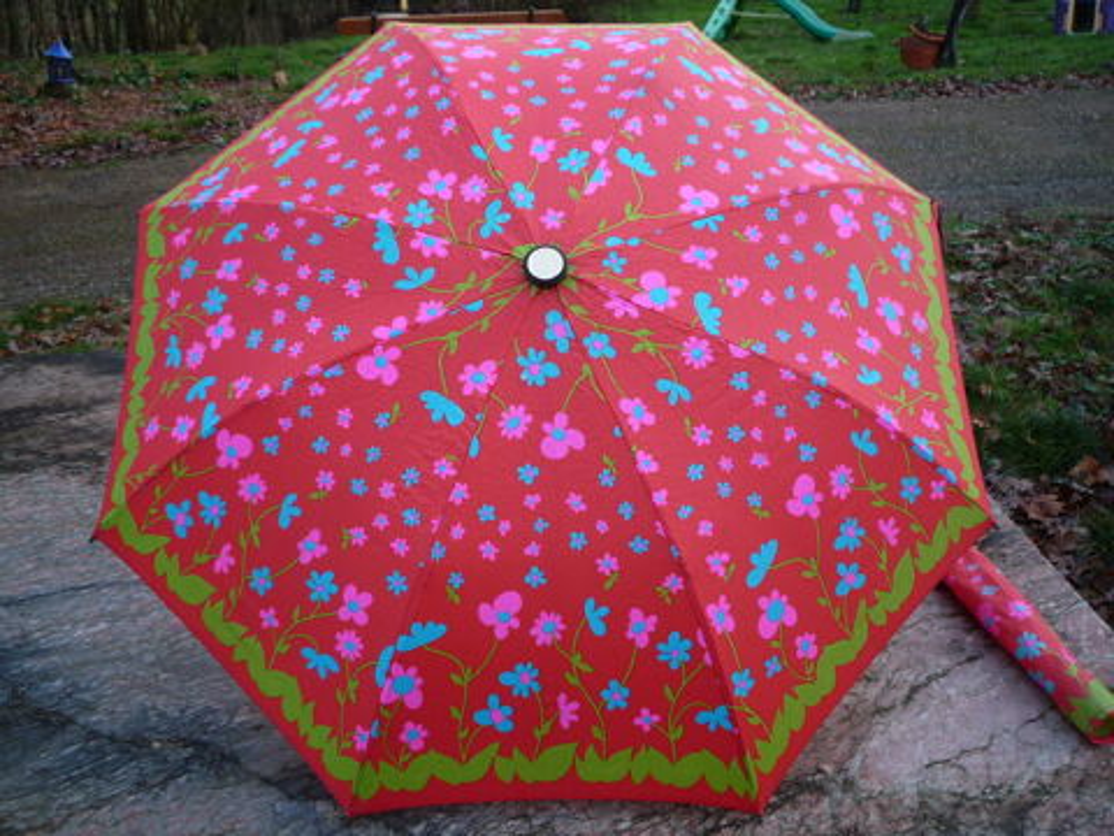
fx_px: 965
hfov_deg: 60.0
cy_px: 418
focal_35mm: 30
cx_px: 557
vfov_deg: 46.8
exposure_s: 1/50
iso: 100
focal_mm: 5.2
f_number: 3.3
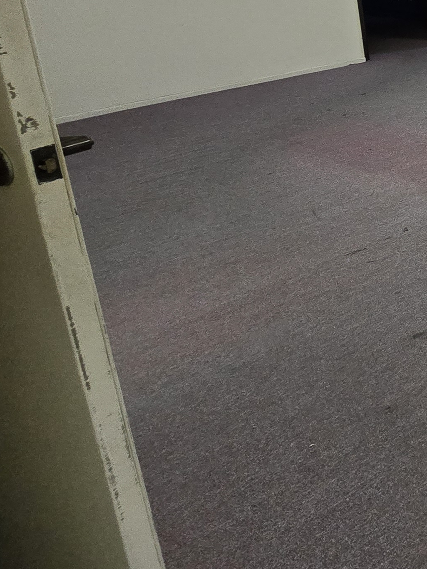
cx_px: 815
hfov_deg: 20.7
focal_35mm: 38
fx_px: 625
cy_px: 37
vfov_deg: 43.8
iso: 200
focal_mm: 2.2
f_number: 2.2
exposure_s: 1/60
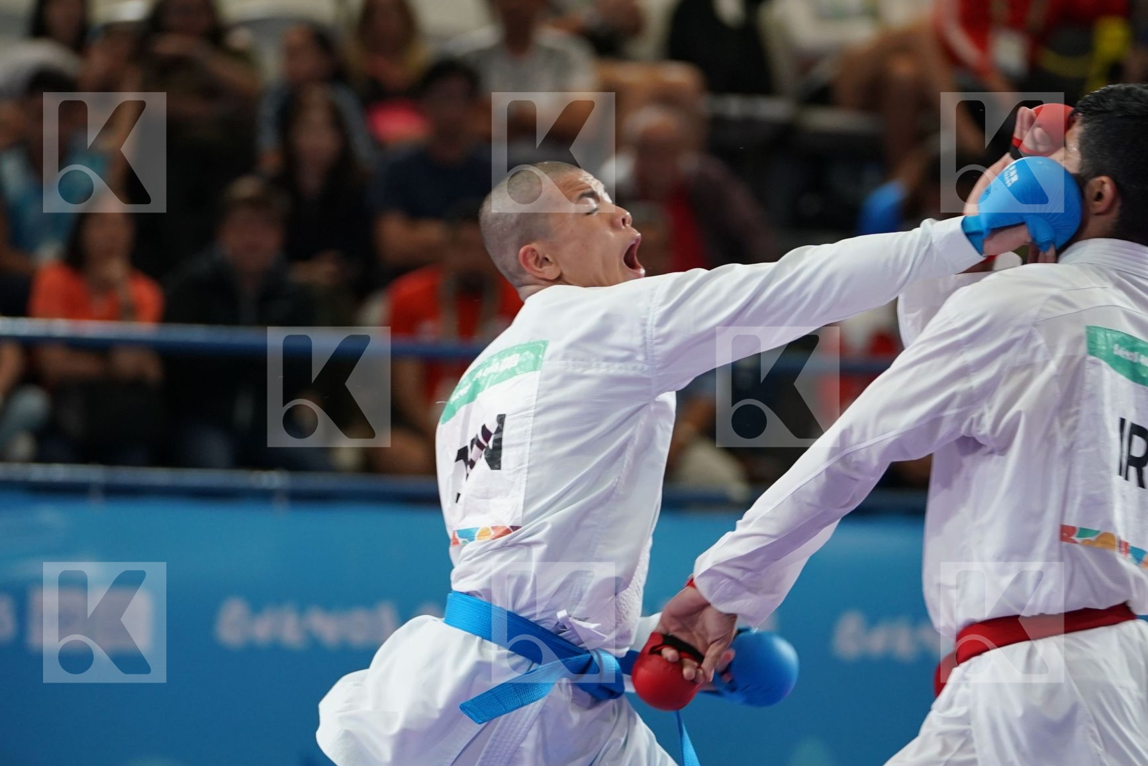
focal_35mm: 246
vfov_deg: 5.6
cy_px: 387
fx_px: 7844
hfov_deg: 8.4
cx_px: 553
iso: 1600
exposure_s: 1/1000
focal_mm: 158
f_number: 2.8
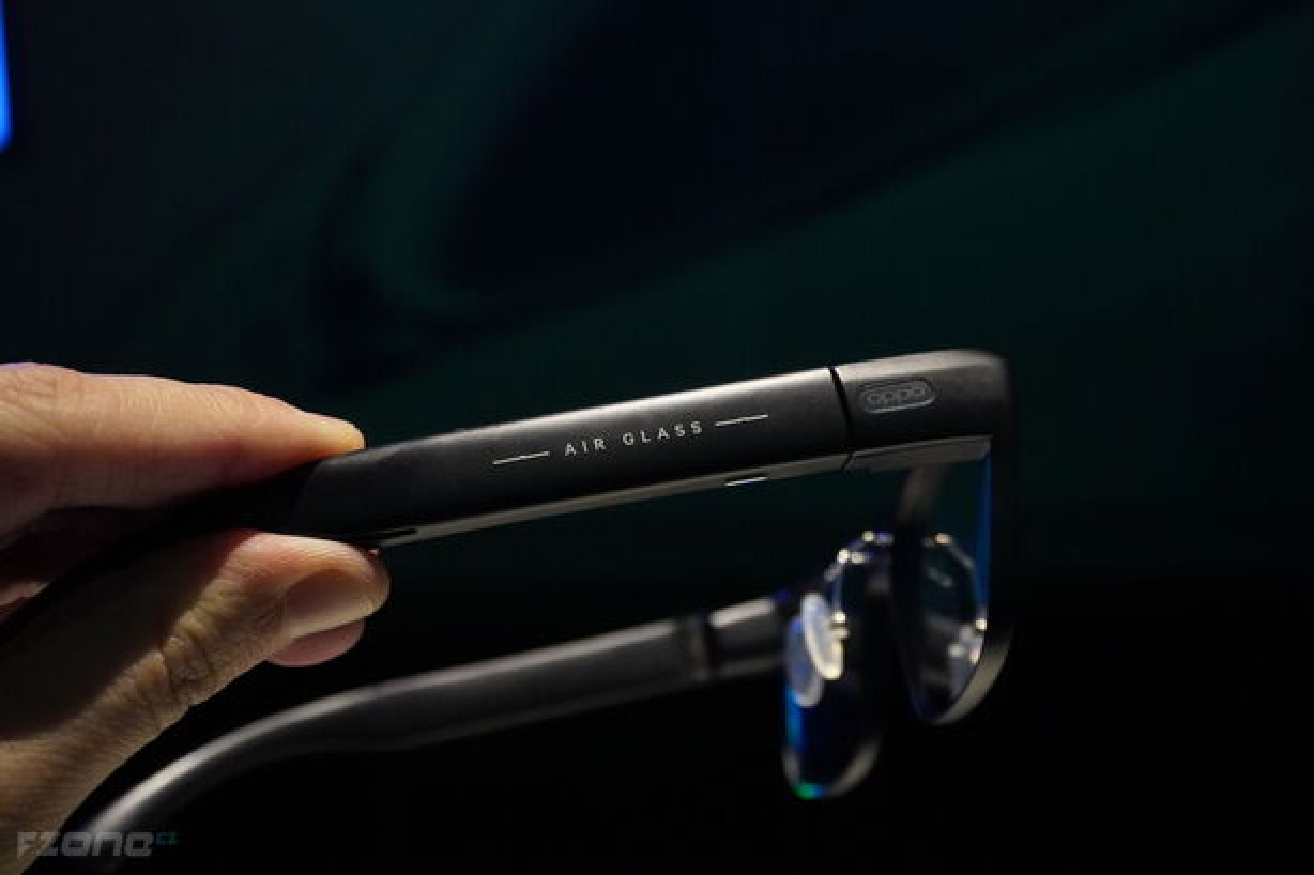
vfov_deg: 30.8
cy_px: 438
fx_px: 1587
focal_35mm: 44
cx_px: 657
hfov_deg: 45.0
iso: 6400
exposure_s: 1/160
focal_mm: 29
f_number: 5.6
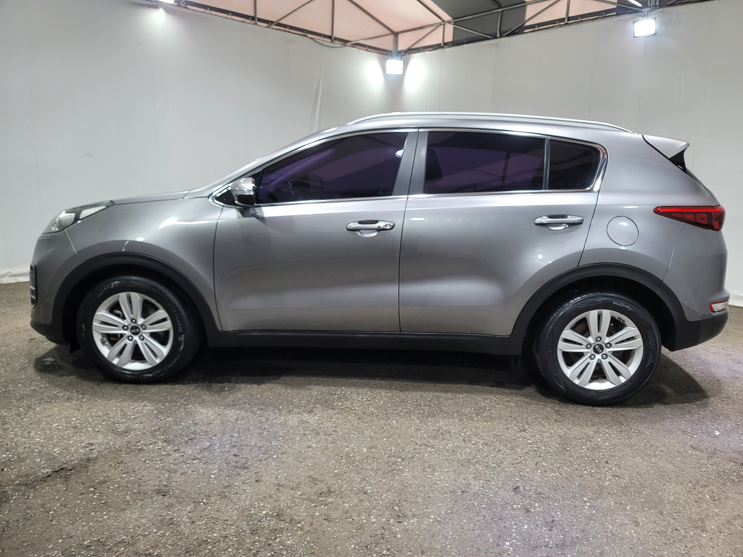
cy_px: 278
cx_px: 372
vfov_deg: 54.9
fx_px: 537
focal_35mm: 25
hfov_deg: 69.4
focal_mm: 7
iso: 64
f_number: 1.8
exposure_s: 1/120
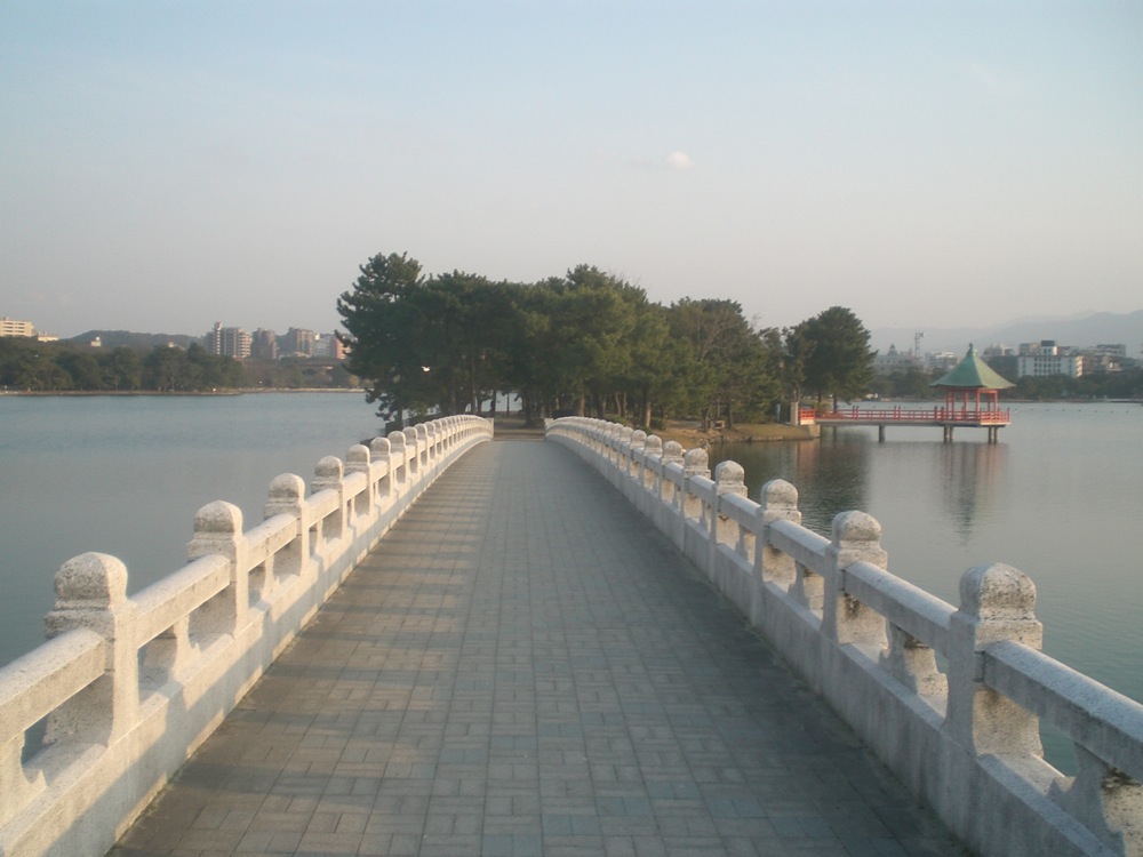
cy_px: 428
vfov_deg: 37.7
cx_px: 572
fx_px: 1255
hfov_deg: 49.0
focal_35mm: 38
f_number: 3.1
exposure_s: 1/250
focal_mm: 6.3
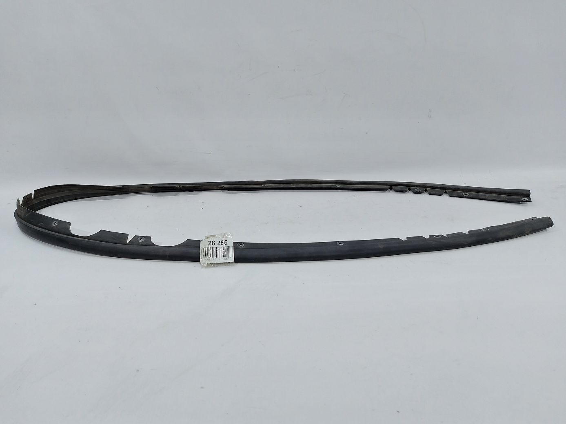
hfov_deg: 71.6
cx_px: 283
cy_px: 212
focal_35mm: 24
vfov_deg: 56.8
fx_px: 392
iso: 64
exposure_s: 1/50
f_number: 1.8
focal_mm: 5.23
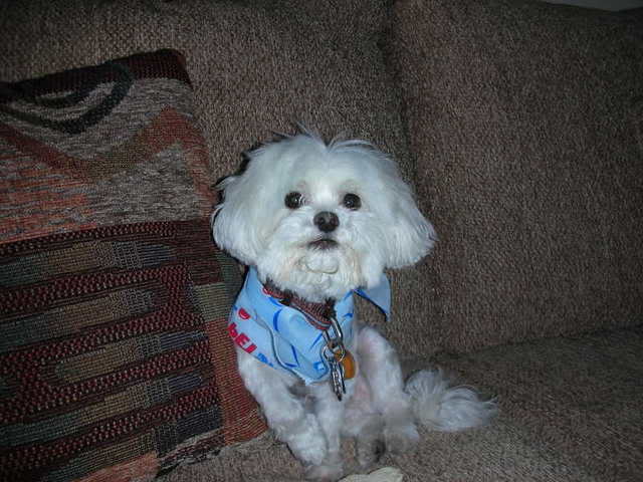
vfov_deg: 40.7
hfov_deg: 52.6
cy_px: 241
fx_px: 650
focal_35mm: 35
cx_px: 322
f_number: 3
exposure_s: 1/60.1
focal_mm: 5.8
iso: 50
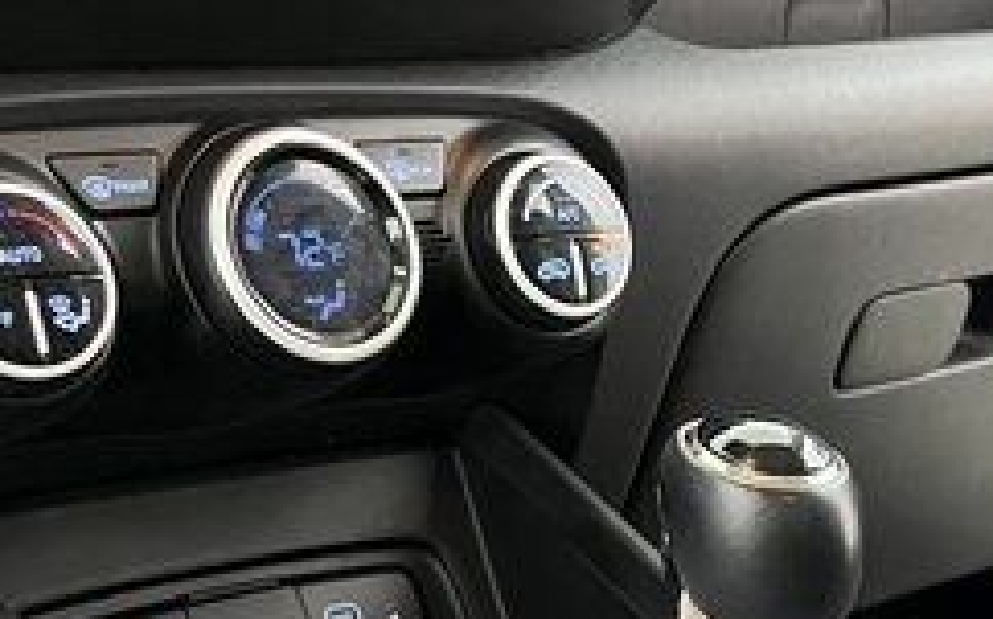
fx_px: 1975
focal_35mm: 73
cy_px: 918
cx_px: 985
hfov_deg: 26.7
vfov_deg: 16.3
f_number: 1.6
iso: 500
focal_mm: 5.1
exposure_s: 1/40
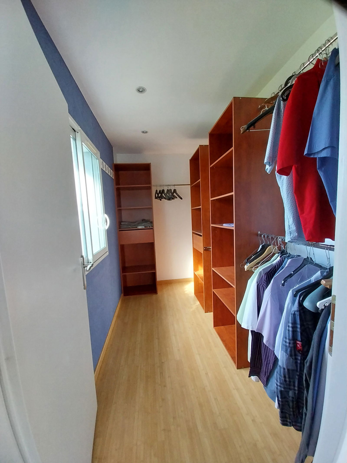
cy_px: 232
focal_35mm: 13
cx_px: 174
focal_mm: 1.13
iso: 80
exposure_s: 1/50
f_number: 2.2
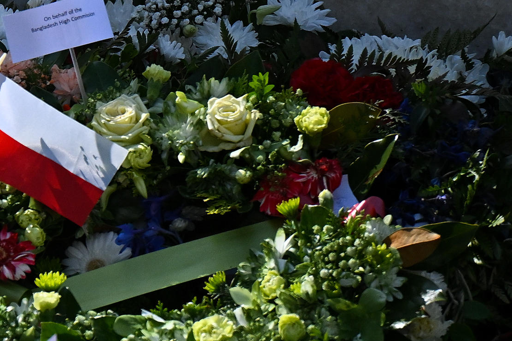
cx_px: -598
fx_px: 12783
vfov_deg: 1.5
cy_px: 240
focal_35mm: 899
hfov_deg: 2.3
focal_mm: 200
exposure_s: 1/8000
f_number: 2.8
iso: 400
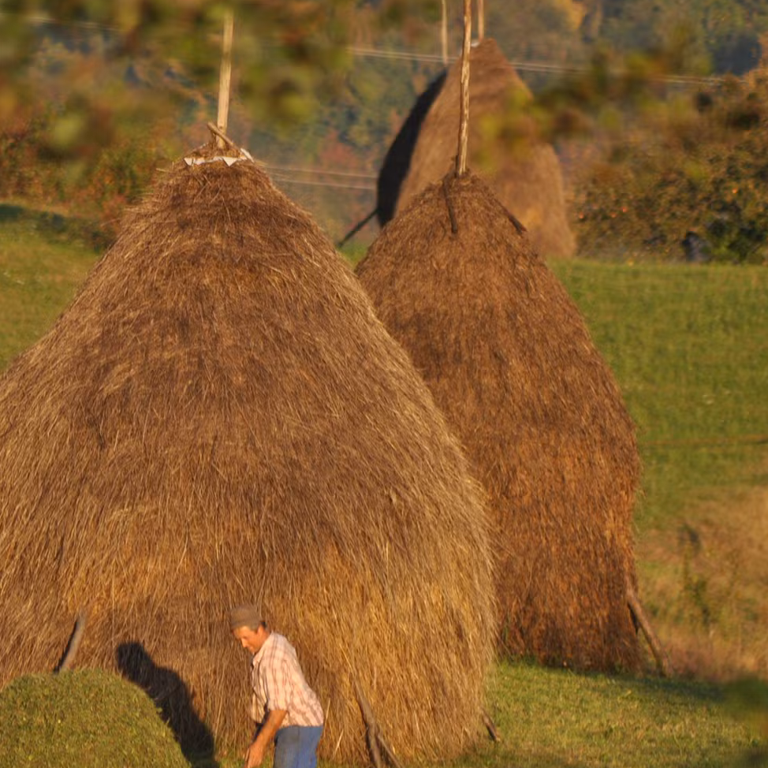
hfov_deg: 2.2
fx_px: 19679
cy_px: 515
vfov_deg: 2.2
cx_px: 276
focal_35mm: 784
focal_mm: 300
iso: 200
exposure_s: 1/400
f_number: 5.6
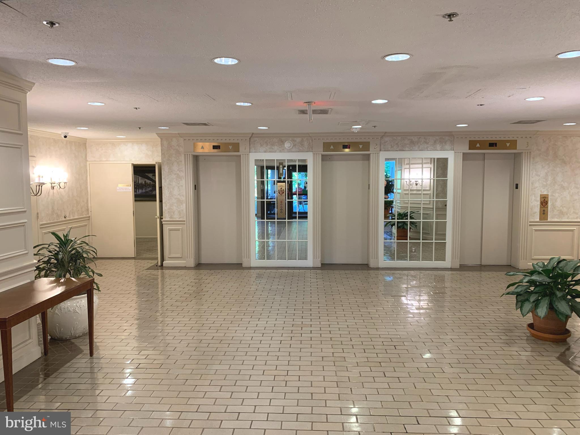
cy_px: 218
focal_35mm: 26
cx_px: 290
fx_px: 436
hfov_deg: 67.3
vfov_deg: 53.1
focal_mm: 4.25
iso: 200
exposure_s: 1/60
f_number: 1.8
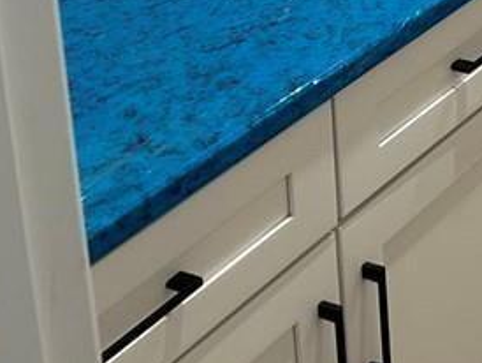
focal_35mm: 97
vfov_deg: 13.6
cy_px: -293
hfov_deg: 16.9
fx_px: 1352
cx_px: 855
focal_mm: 5.7
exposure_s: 1/60
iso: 80
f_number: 1.5
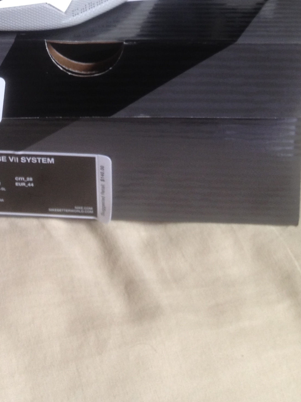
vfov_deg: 23.6
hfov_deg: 18.8
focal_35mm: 78
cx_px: 101
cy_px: -33
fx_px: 905
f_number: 2.4
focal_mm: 4.28
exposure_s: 1/30
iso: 80
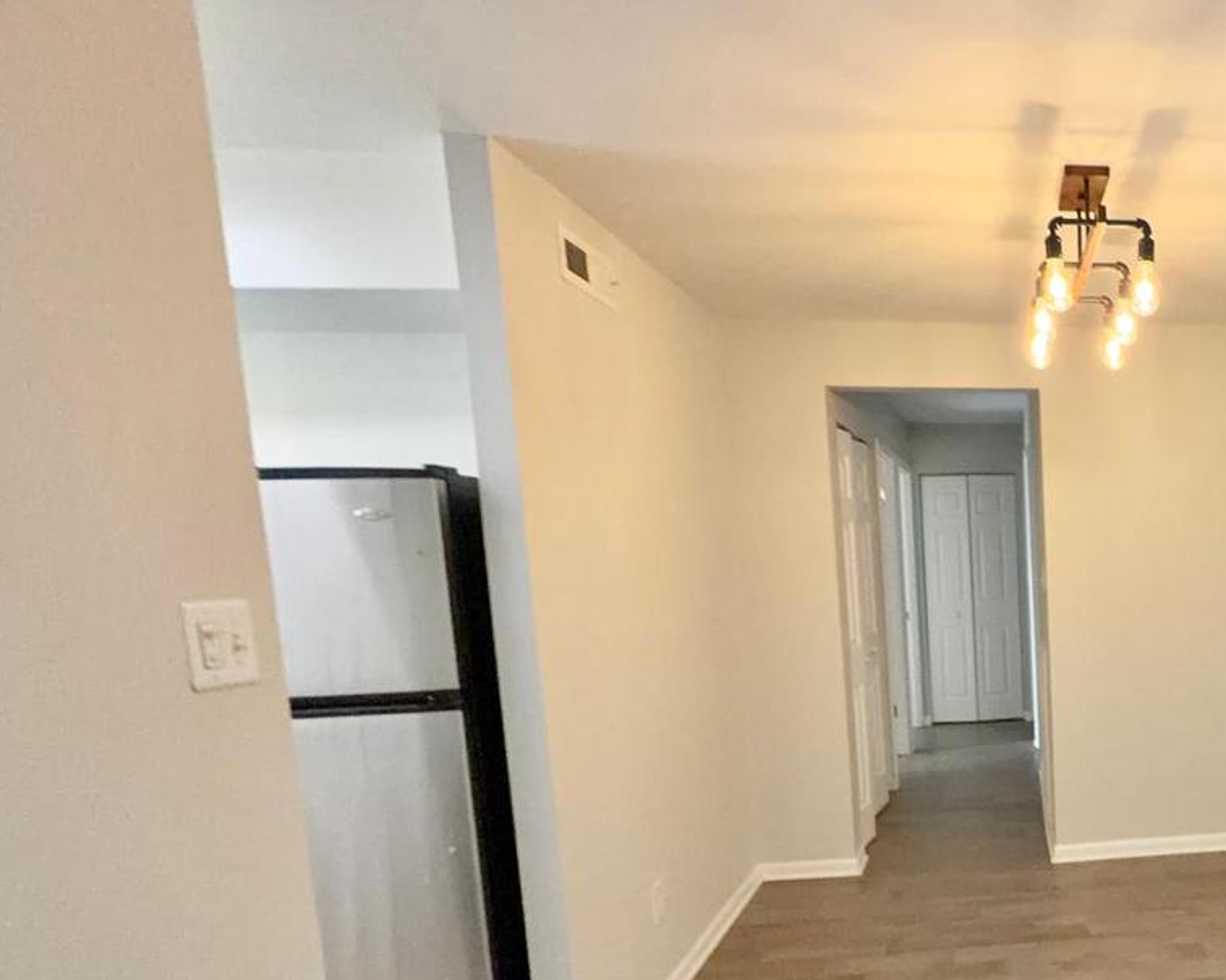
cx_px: 1134
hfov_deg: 55.8
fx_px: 943
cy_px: 648
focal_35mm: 26
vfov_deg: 53.9
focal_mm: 2.22
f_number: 2.2
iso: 320
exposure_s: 1/120
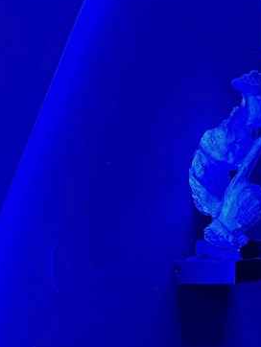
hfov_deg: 25.6
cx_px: 285
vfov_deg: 35.3
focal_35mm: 53
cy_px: 262
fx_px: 532
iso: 1000
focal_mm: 6.86
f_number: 1.78
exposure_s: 1/25
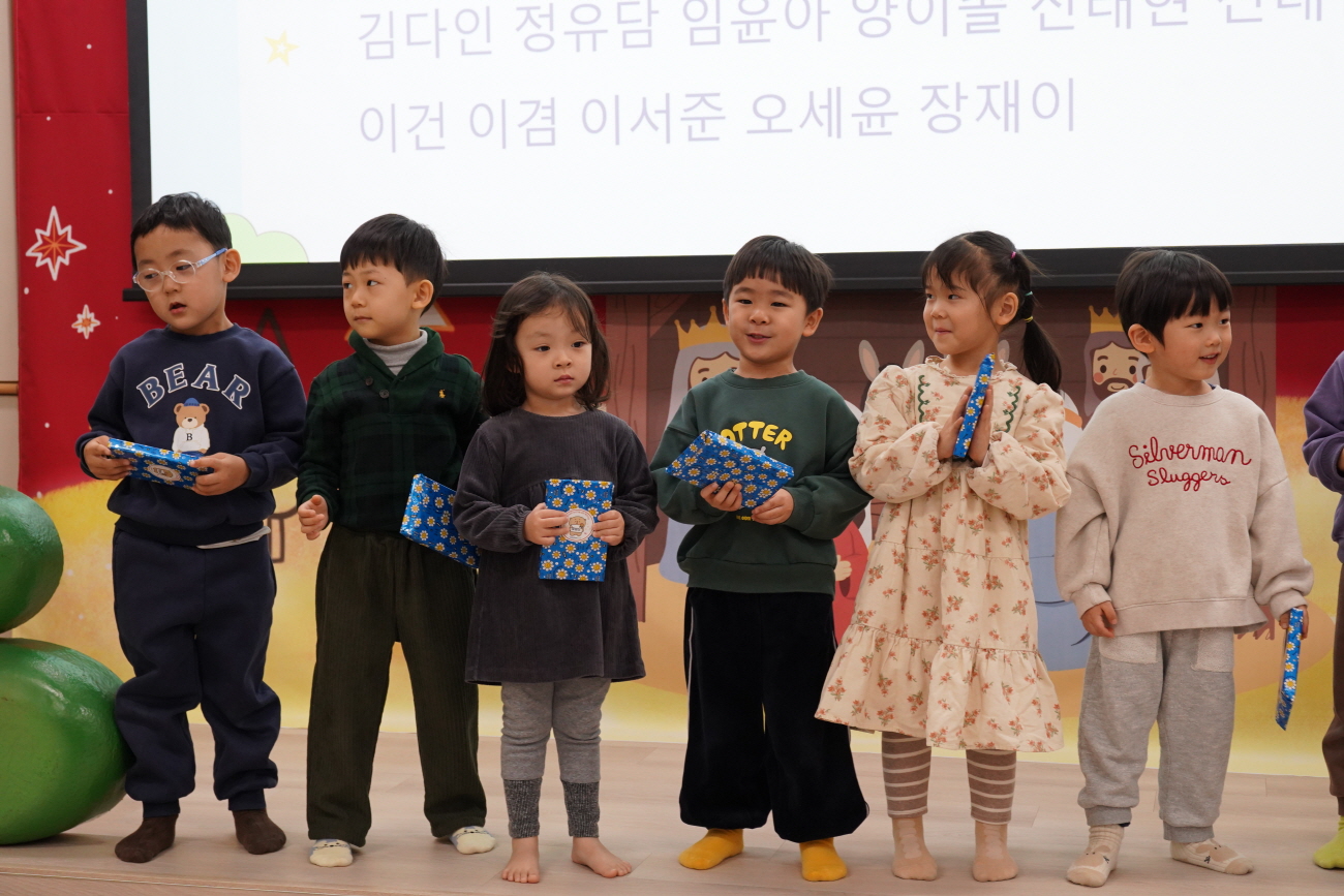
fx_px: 2240
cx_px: 672
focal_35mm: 60
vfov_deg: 22.6
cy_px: 448
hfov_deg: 33.4
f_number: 7.1
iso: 2500
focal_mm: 60
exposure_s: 1/100
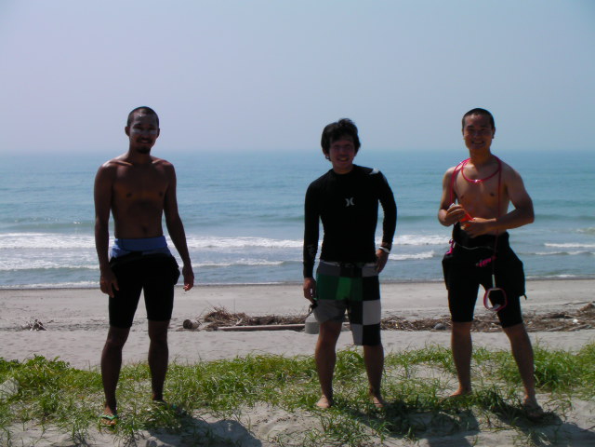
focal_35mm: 69
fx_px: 1186
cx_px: 298
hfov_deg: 28.2
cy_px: 224
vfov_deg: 21.3
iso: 50
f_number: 4.7
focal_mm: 11.6
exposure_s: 1/578
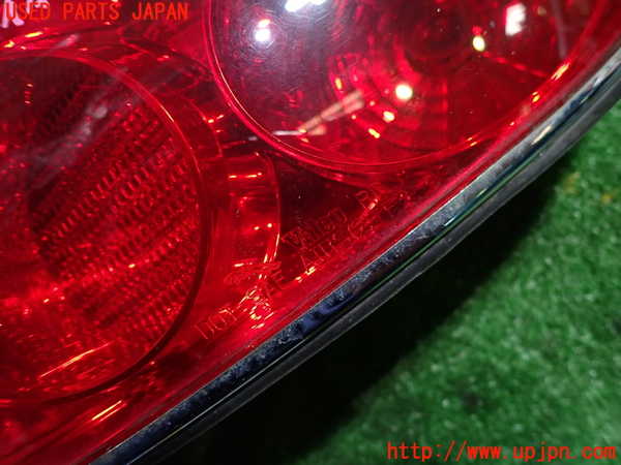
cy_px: 232
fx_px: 448
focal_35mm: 25
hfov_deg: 69.4
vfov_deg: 54.9
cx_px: 310
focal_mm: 4.5
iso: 250
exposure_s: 1/30
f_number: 2
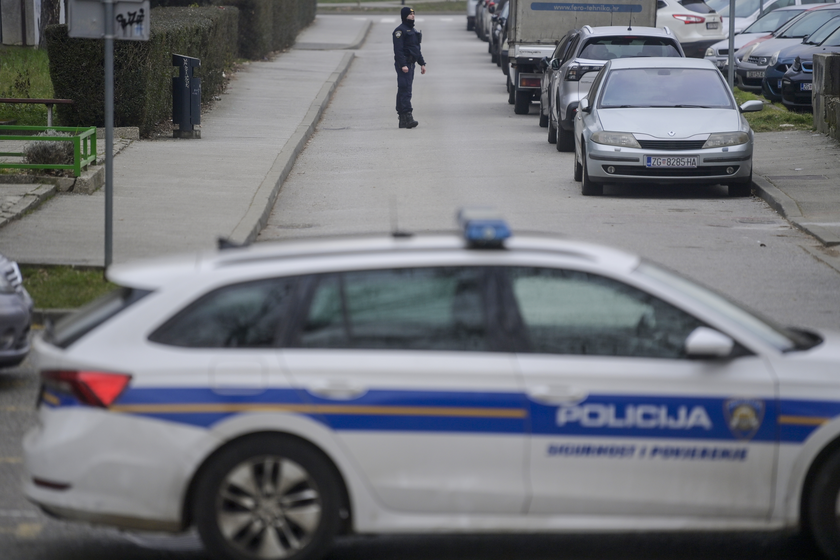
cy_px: 280
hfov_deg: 10.3
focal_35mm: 200
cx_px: 420
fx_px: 4666
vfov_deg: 6.9
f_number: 2.8
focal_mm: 200
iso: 250
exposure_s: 1/1250
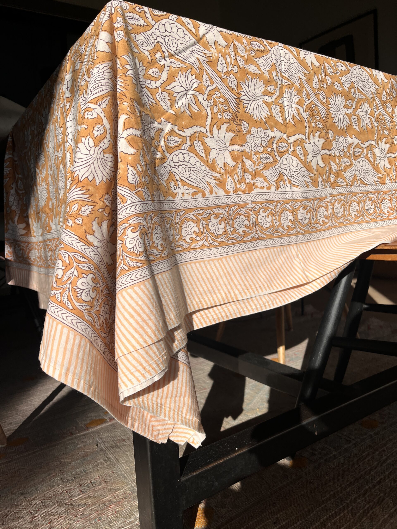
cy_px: 264
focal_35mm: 26
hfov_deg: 53.1
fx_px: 398
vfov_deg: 67.3
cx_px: 198
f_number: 1.6
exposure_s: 1/4854
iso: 50
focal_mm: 5.1
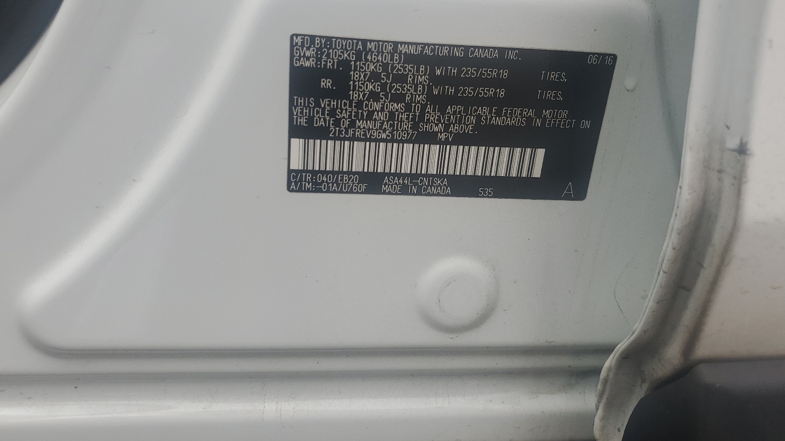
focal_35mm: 29
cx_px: 397
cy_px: 171
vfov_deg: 40.0
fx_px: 604
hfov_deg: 66.1
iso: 50
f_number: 1.5
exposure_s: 1/500
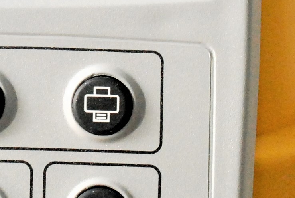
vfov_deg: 5.5
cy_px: 88
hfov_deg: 8.2
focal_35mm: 251
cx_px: 58
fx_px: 2060
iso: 1600
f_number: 9
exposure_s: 1/320
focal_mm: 32
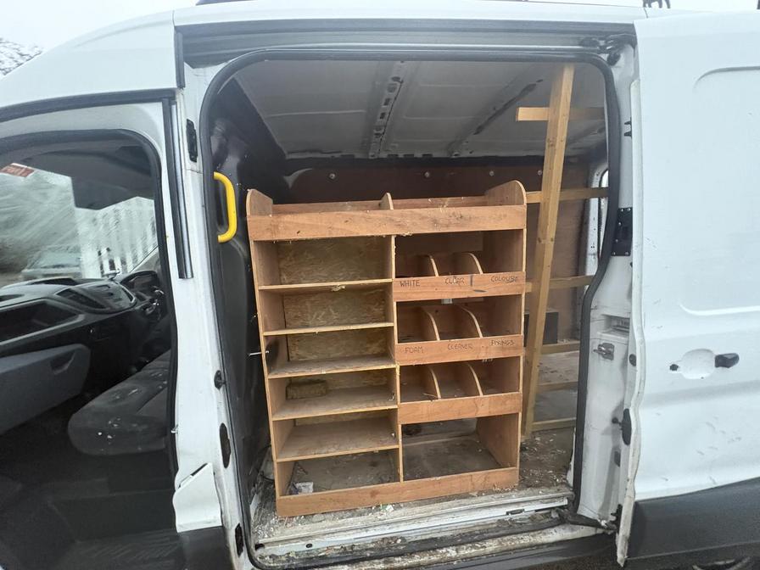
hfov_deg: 102.1
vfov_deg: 85.7
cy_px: 285
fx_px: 307
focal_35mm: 14
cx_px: 380
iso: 800
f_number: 2.2
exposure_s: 1/60
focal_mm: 2.22
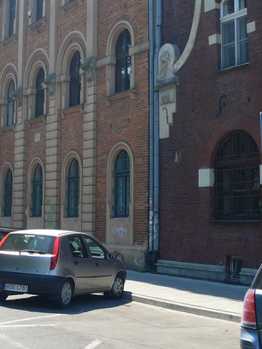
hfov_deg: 22.1
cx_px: 66
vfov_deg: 29.3
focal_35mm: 66
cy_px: 132
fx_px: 666
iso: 100
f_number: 3.6
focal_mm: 7.6
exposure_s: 1/100
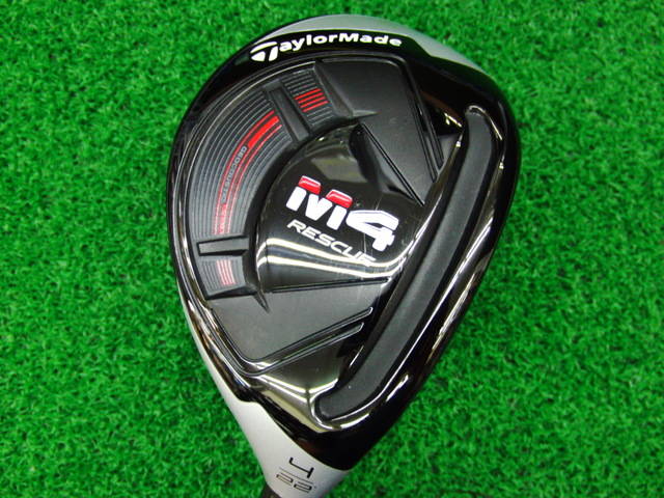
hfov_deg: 50.1
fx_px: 710
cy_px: 249
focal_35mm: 37
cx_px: 332
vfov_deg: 38.7
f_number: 3.6
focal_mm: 6.42
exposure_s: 1/40
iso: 400
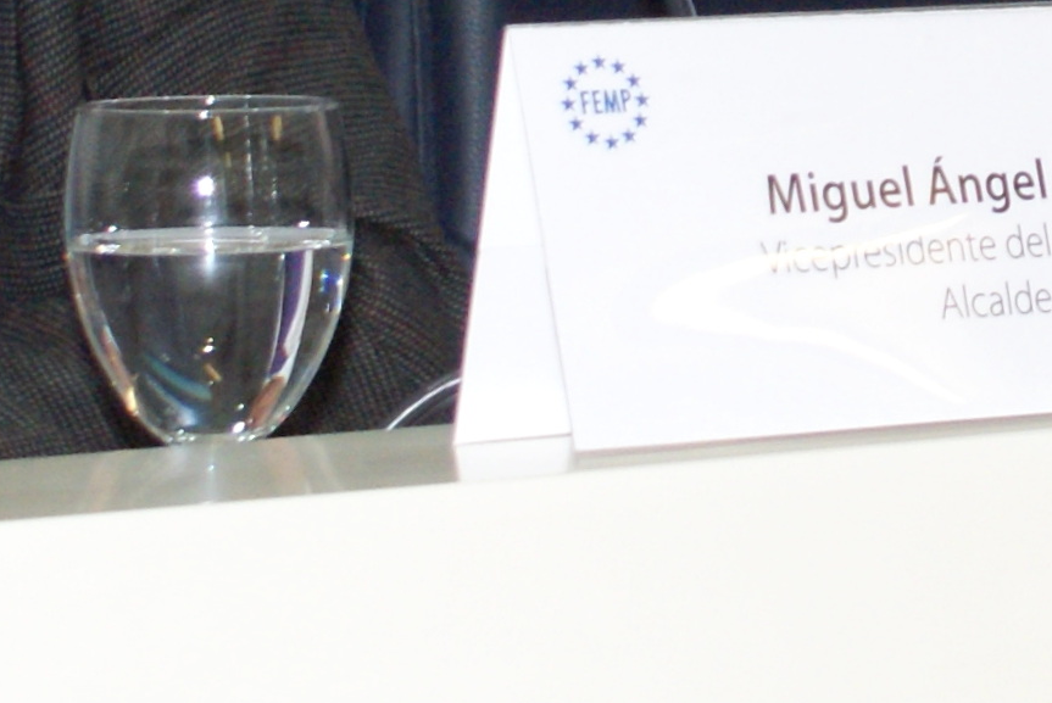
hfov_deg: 9.9
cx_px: 1452
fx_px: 5908
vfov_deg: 6.7
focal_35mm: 202
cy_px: -229
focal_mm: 30
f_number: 5.6
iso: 400
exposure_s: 1/60
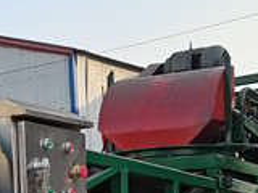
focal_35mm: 104
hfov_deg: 18.8
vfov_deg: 13.4
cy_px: 293
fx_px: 775
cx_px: 64
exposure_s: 1/295
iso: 50
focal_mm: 5.58
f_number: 1.8
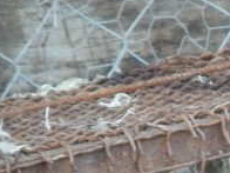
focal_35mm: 1089
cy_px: 270
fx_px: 7236
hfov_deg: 1.8
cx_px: 454
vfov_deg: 1.4
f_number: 5.9
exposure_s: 1/100
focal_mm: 47.3
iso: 800
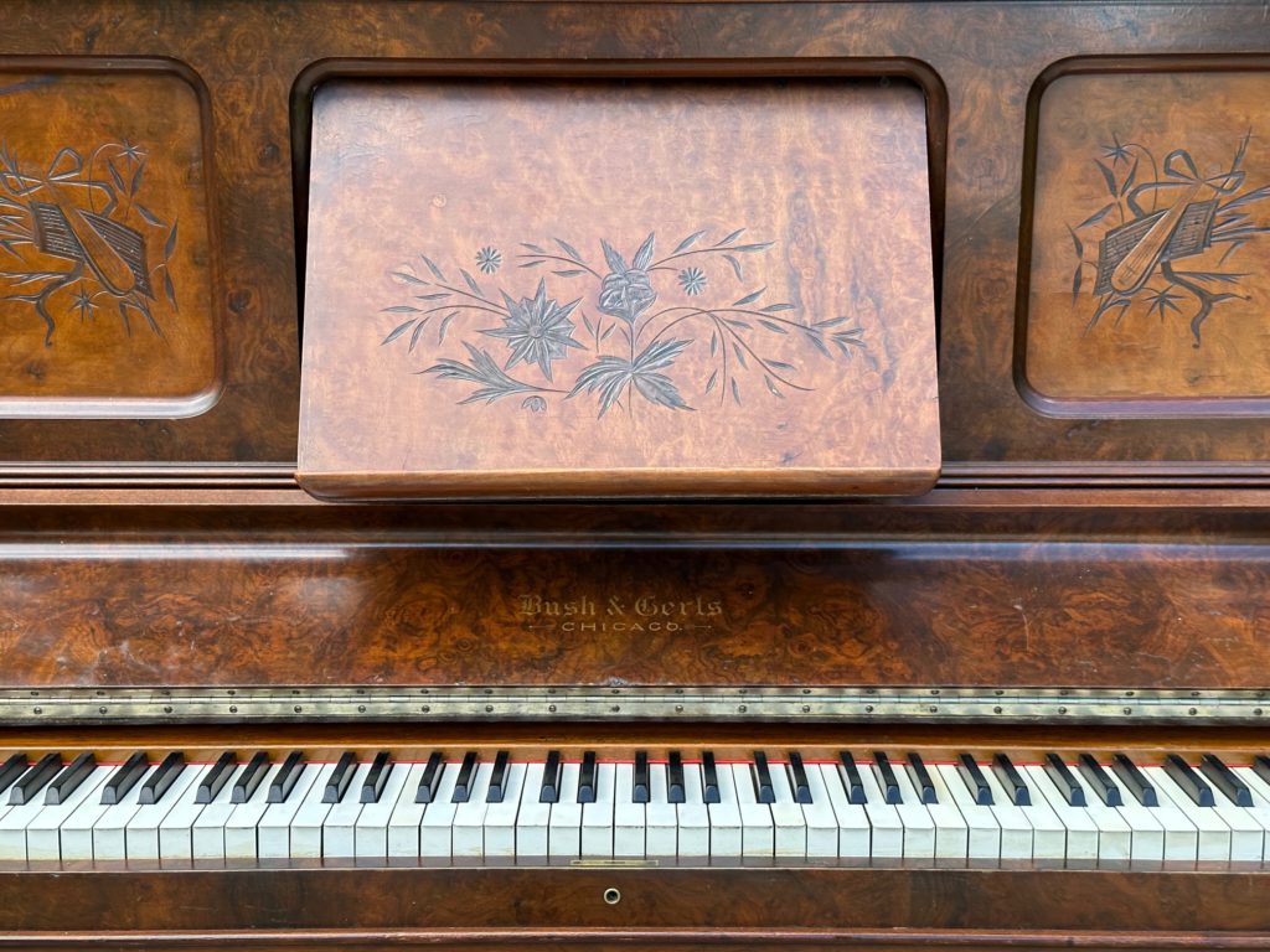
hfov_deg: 39.7
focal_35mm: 48
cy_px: 476
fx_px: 1761
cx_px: 635
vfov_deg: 30.3
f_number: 1.78
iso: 64
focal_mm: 6.86
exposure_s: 1/240
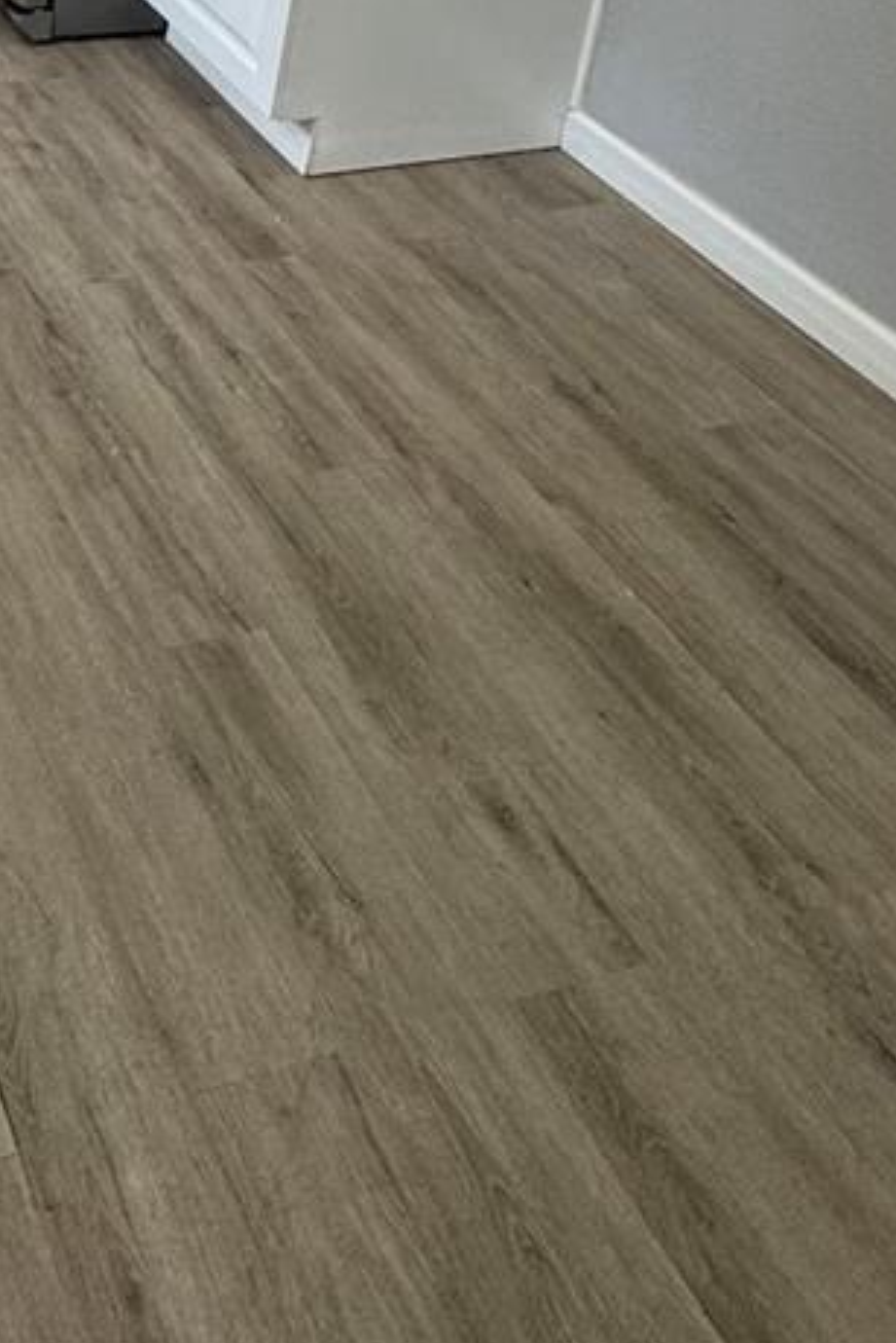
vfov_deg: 36.9
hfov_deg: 29.1
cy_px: -315
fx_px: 1417
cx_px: -239
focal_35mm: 38
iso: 125
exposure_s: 1/120
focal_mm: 2.22
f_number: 2.2
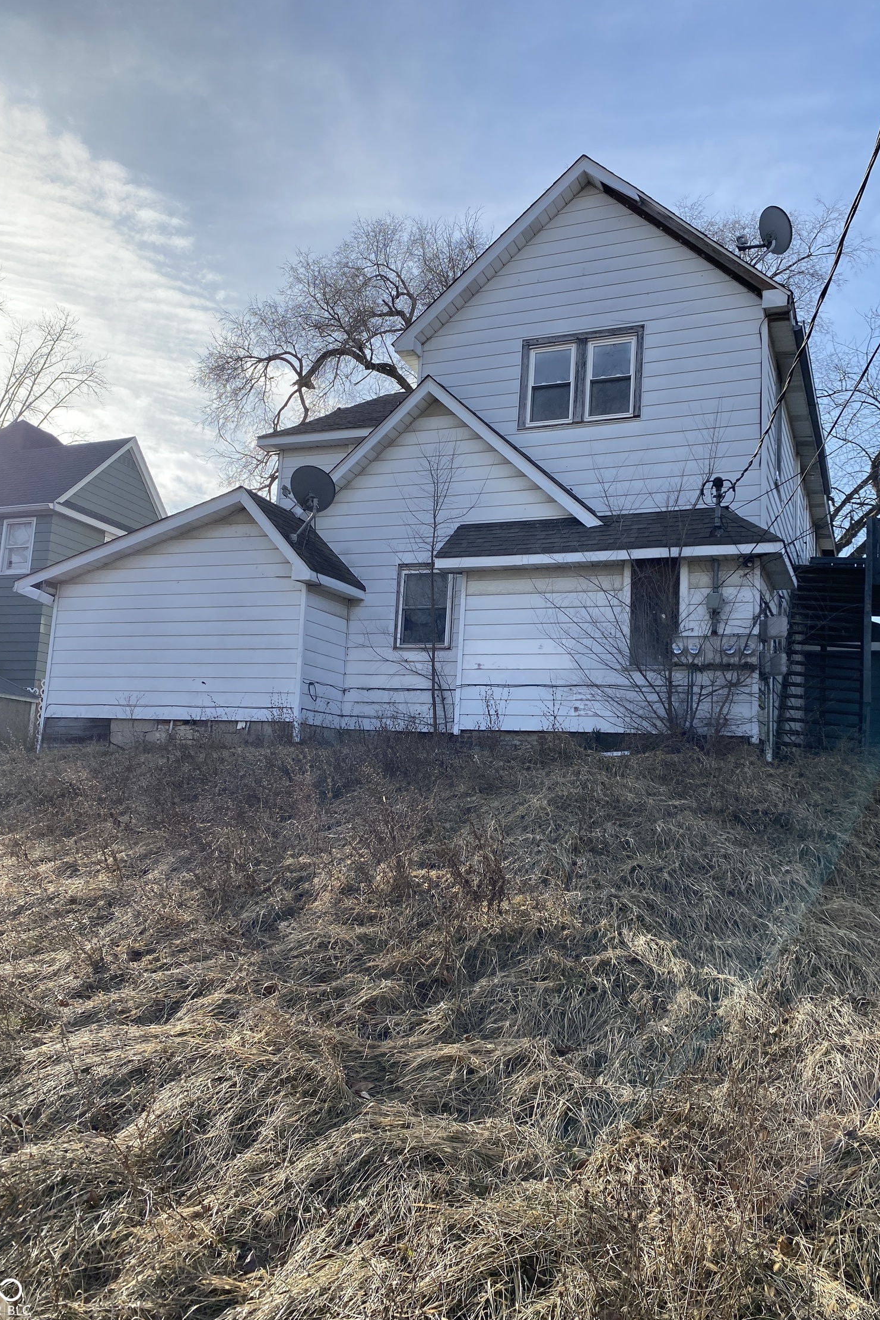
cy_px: 648
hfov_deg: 46.4
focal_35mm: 28
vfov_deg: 65.5
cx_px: 456
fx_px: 1027
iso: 32
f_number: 1.8
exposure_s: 1/2571
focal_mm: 4.25
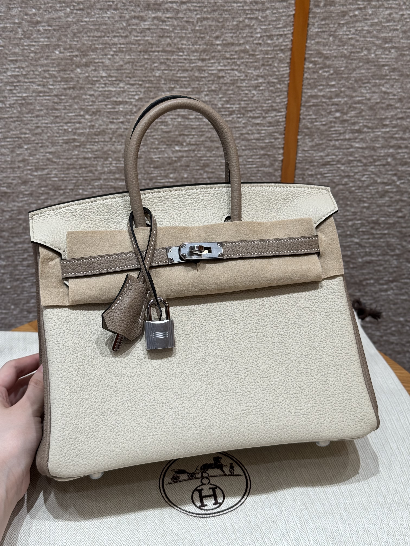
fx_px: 758
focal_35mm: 48
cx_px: 205
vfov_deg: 39.7
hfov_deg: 30.3
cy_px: 273
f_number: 1.78
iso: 50
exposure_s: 1/100
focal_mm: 6.76
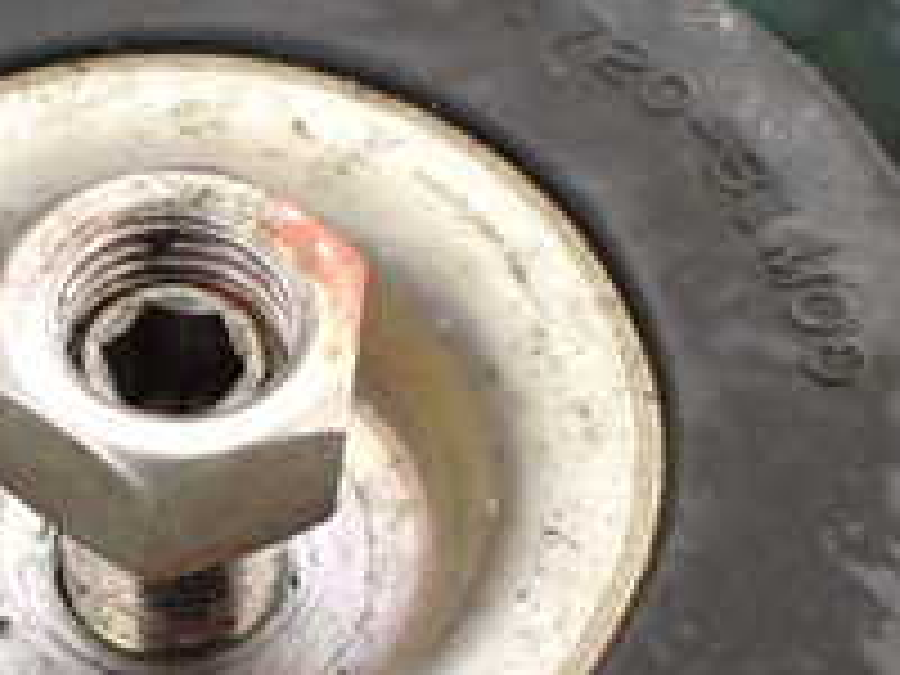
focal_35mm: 90
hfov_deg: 21.5
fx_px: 2340
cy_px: 504
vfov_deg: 16.3
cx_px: 162
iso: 640
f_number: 2.3
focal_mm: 5.4
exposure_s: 1/125
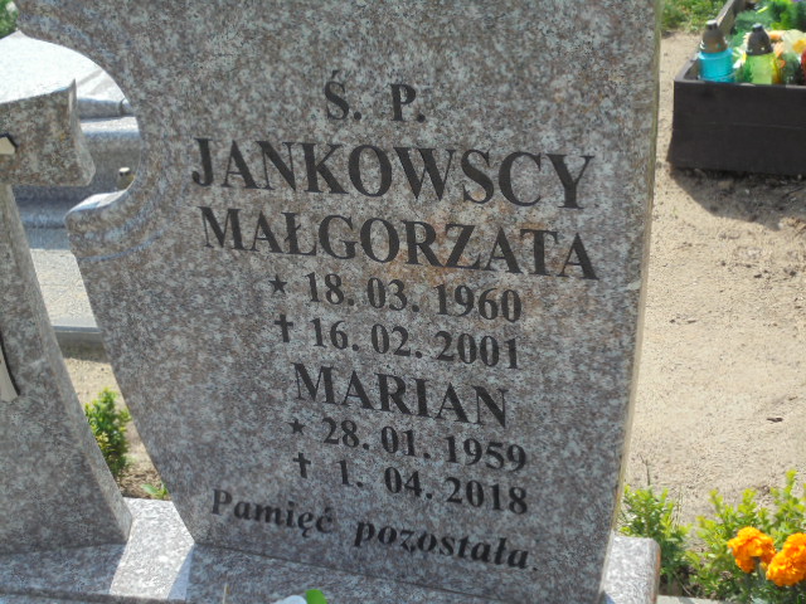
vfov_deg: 29.7
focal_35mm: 49
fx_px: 1141
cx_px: 403
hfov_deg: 38.9
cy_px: 302
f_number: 4.8
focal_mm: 8.9
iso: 100
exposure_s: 1/400
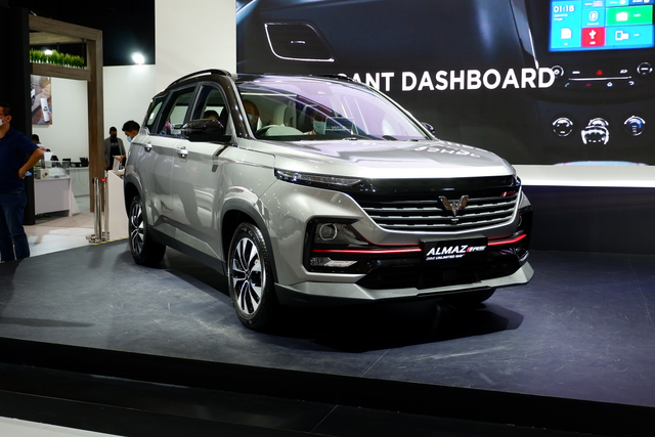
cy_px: 218
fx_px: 710
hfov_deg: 49.5
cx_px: 328
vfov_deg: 34.2
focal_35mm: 39
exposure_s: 1/60
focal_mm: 26.9
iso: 500
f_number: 4.5
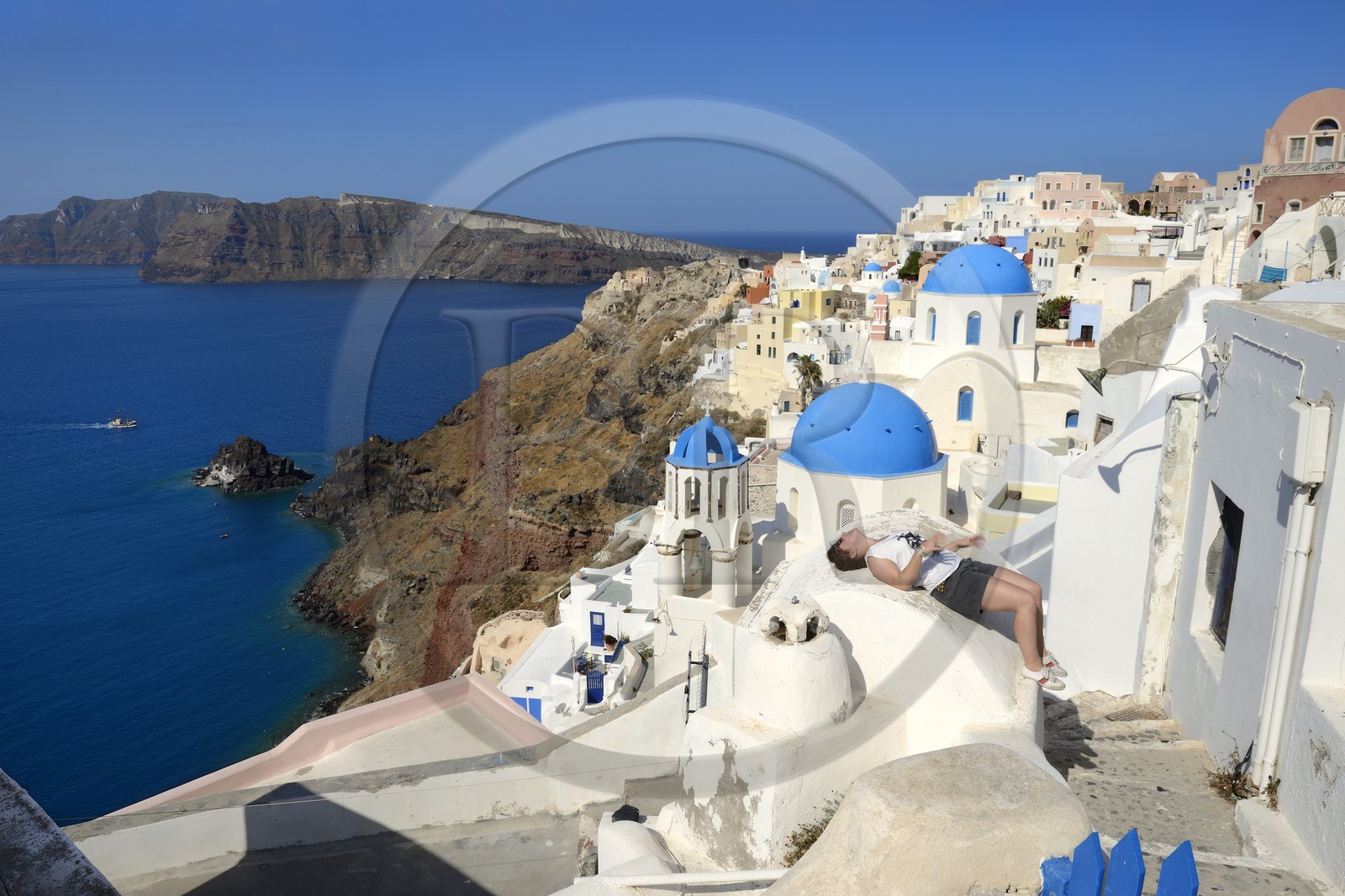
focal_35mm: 24
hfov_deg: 73.8
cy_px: 448
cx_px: 672
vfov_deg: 53.1
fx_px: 896
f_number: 10
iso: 100
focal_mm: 24
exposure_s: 1/250
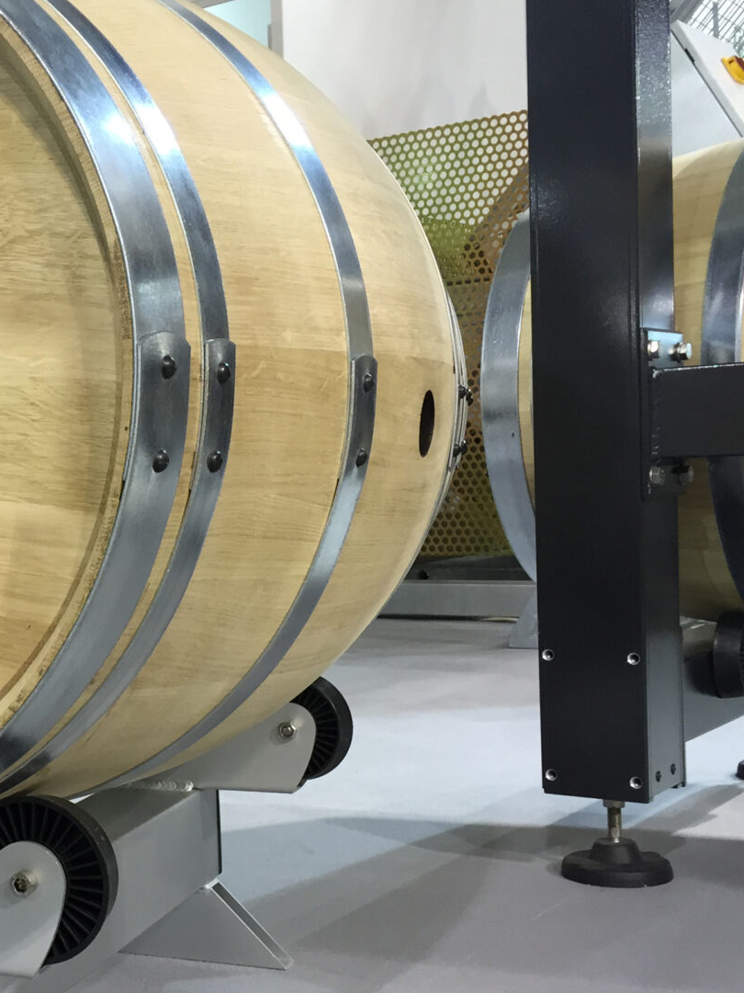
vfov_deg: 34.9
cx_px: -18
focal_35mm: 55
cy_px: 573
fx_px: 1576
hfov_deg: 25.1
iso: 40
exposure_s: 1/33
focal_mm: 4.15
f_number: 2.2
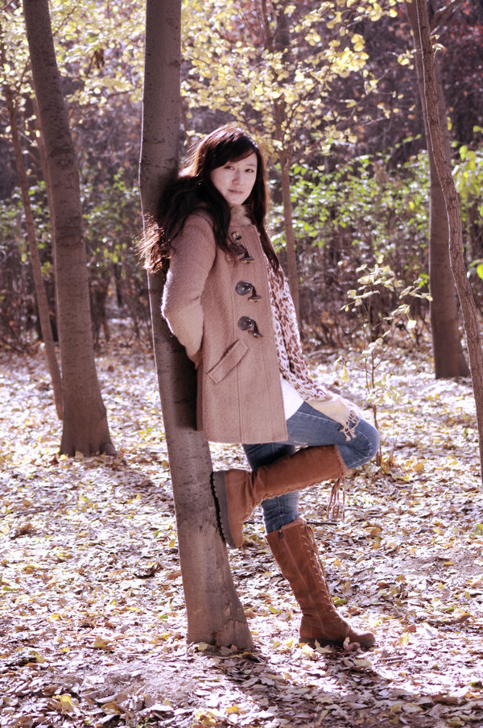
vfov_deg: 19.5
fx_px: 2118
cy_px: 364
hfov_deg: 13.0
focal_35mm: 105
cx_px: 242
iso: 200
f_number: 4
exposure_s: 1/640
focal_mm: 70
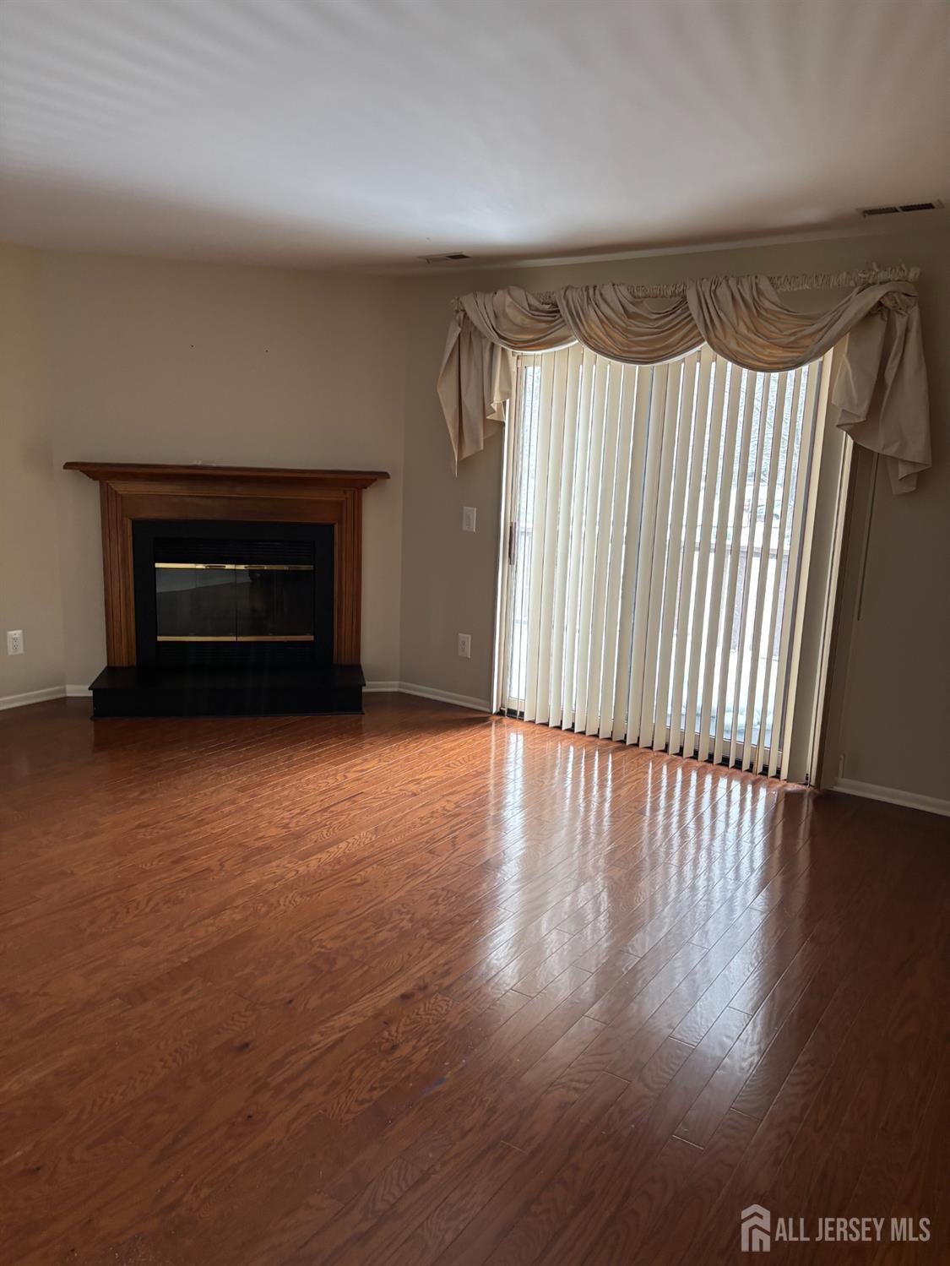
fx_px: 951
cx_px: 475
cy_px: 633
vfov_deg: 67.3
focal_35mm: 26
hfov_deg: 53.1
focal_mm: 5.96
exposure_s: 1/72
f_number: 1.6
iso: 125
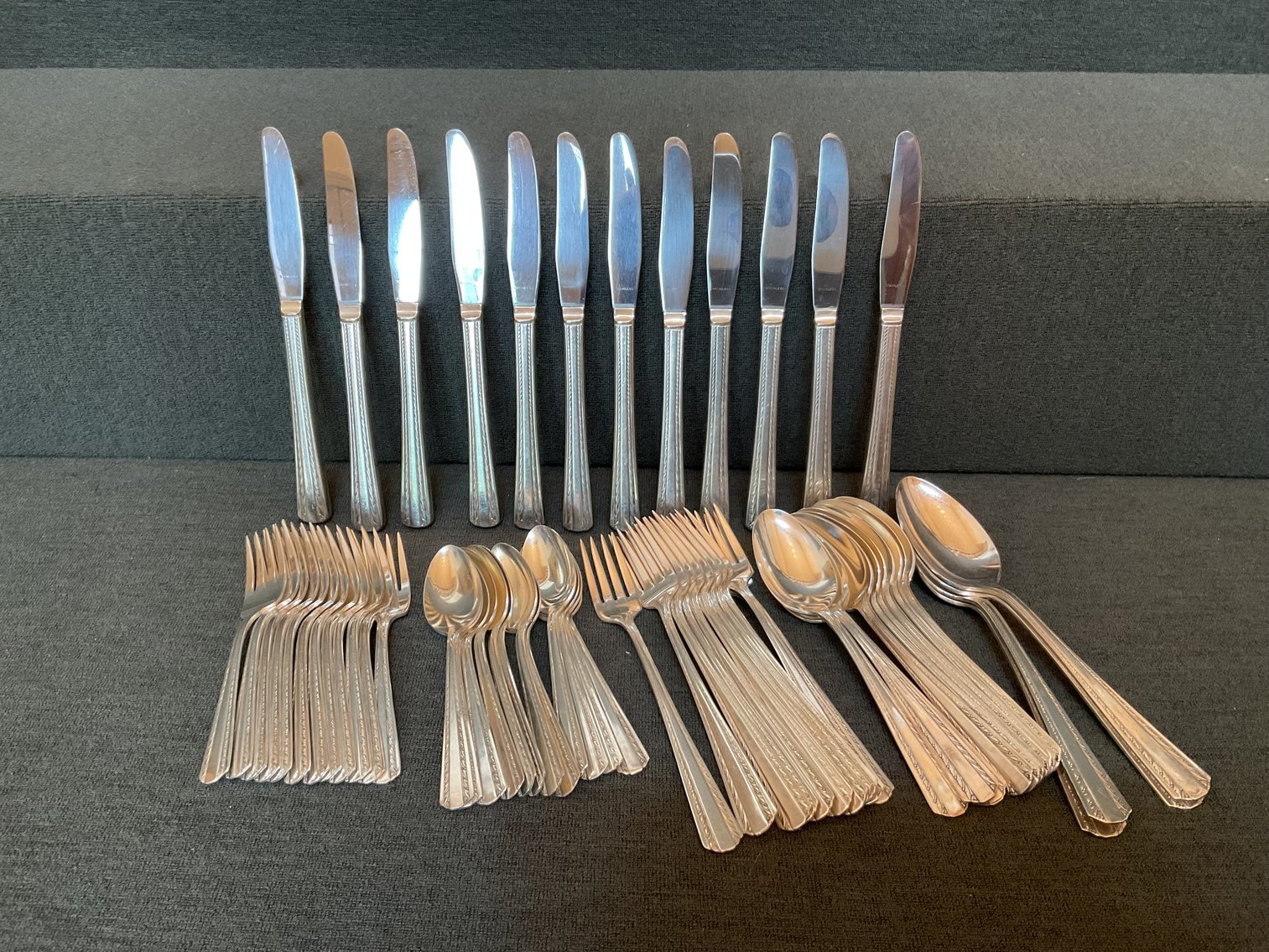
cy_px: 476
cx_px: 634
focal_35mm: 29
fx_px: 1063
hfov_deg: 61.7
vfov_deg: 48.2
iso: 125
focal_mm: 3
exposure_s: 1/50
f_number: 1.8
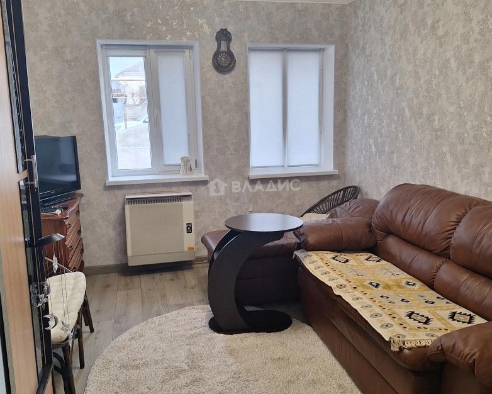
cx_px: 254
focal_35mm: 31
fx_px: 452
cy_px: 186
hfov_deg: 57.2
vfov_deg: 47.1
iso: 50
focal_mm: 5.54
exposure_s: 1/100
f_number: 1.8
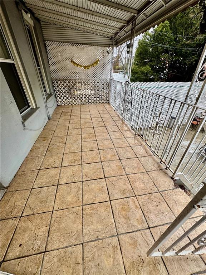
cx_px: 103
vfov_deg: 102.1
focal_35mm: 14
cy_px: 138
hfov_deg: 85.7
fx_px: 111
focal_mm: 2.22
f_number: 2.2
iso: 40
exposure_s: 1/99
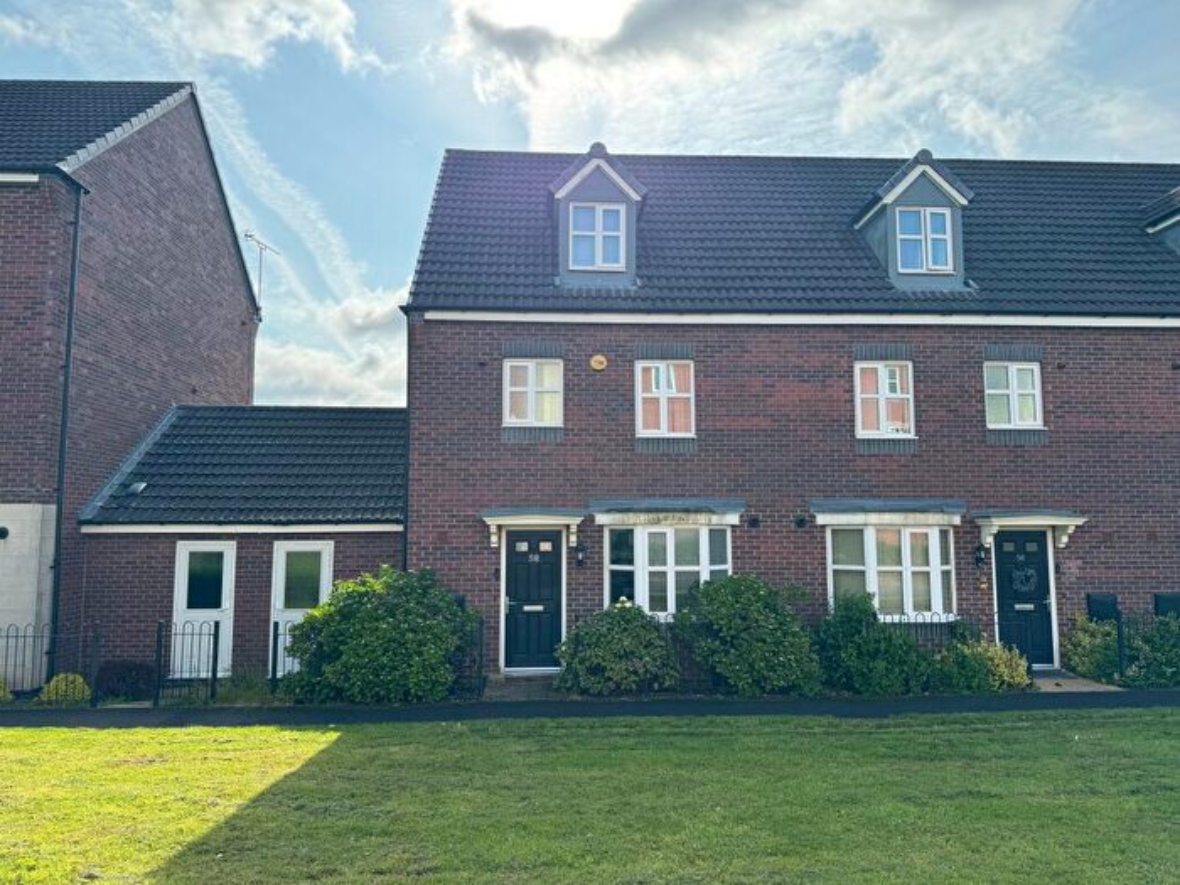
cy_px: 442
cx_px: 590
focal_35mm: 24
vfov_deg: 56.8
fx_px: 818
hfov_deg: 71.6
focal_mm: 6.76
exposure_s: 1/2604
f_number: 1.78
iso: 80
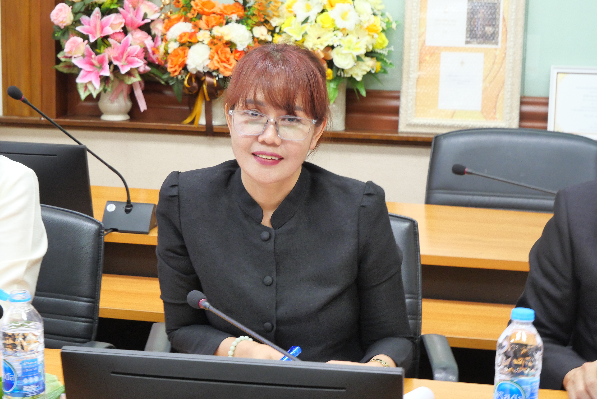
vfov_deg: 16.5
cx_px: 298
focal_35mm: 83
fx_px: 1377
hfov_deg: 24.5
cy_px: 200
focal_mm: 40
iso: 1600
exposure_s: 1/13
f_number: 5.5
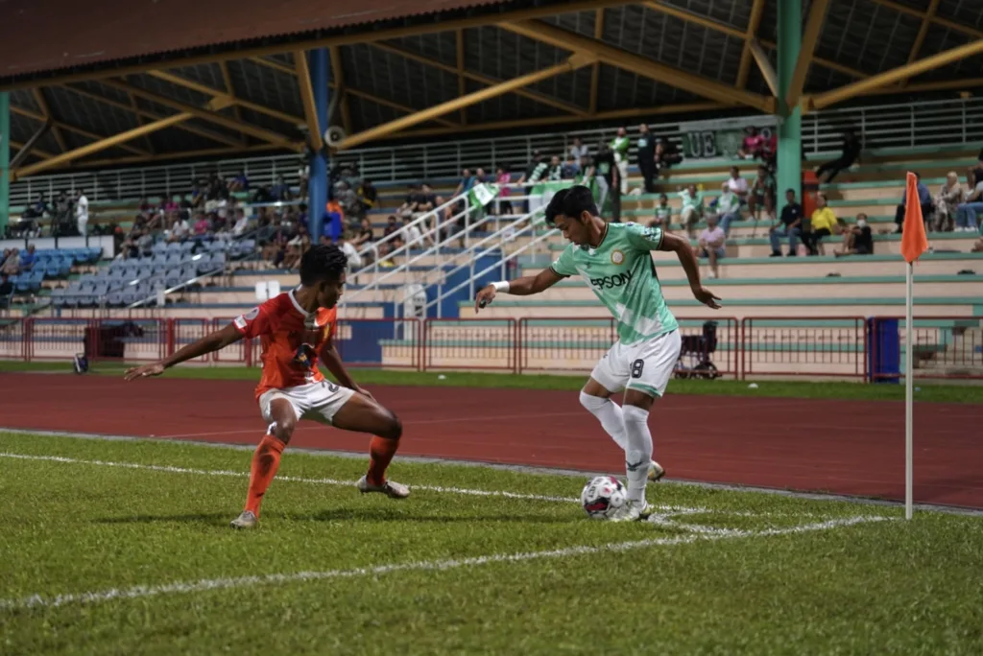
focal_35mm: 70
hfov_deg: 28.8
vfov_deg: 19.5
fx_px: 1912
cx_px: 492
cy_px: 328
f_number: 2.8
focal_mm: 70
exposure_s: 1/320
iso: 2500
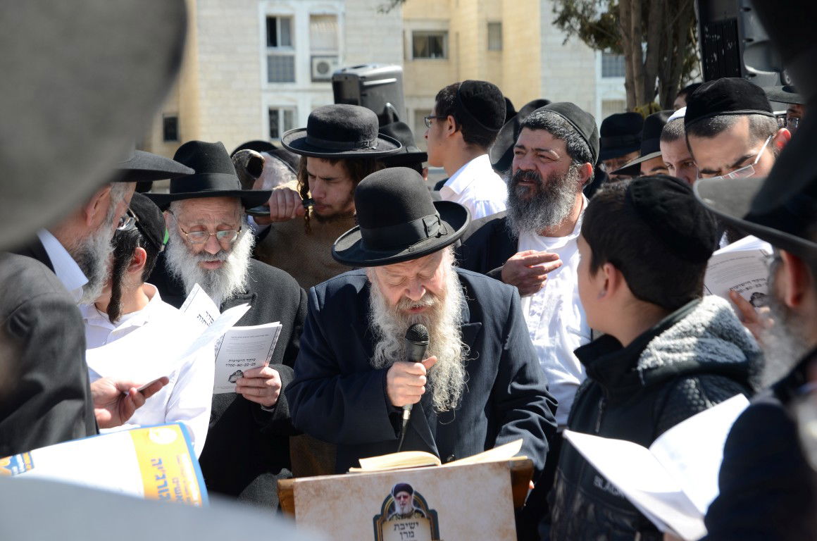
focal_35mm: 75
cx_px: 408
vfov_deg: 18.1
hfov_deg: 27.0
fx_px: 1698
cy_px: 270
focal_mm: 50
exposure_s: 1/200
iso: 100
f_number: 6.3
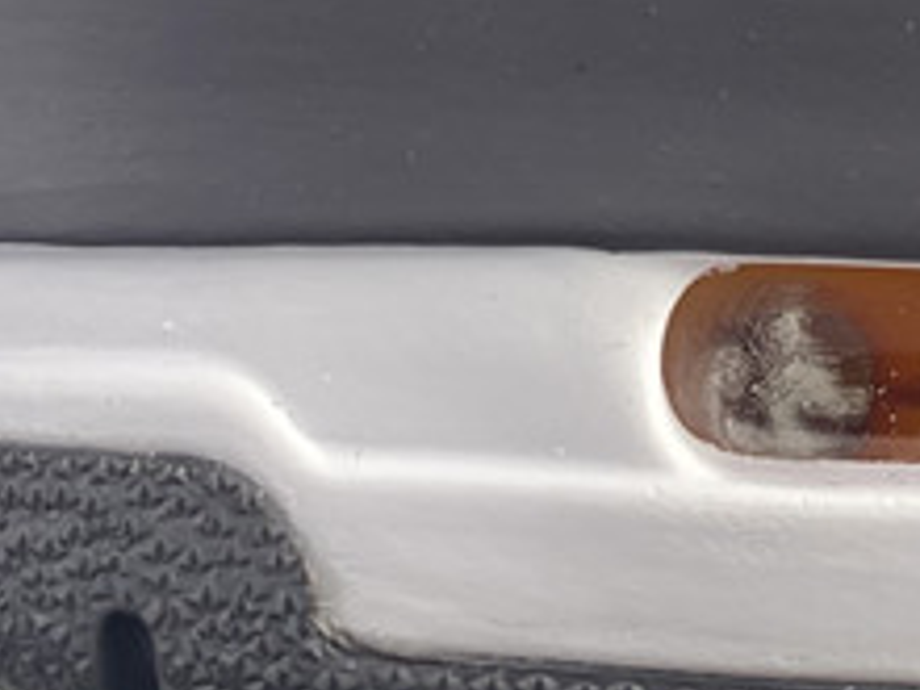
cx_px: 414
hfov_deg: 16.7
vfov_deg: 11.5
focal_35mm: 118
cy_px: -590
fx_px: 3136
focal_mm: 4.25
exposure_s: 1/100
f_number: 1.8
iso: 64
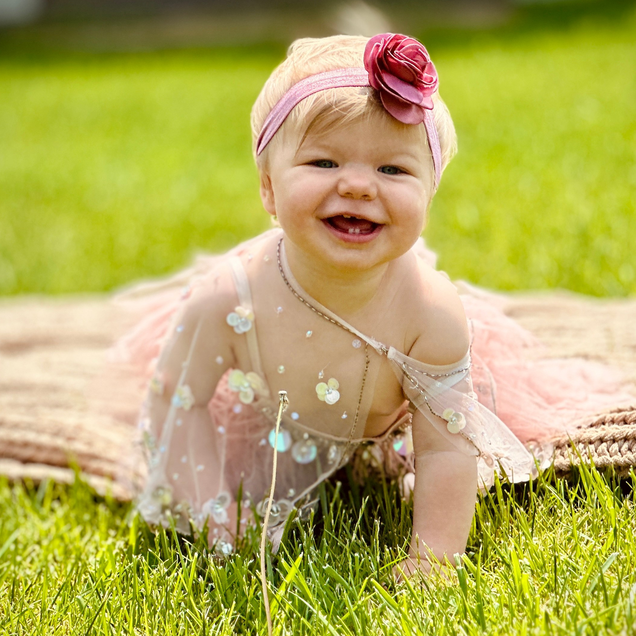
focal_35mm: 97
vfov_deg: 17.9
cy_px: 359
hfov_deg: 17.9
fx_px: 2016
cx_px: 317
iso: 32
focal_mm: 9
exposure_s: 1/377
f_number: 2.8
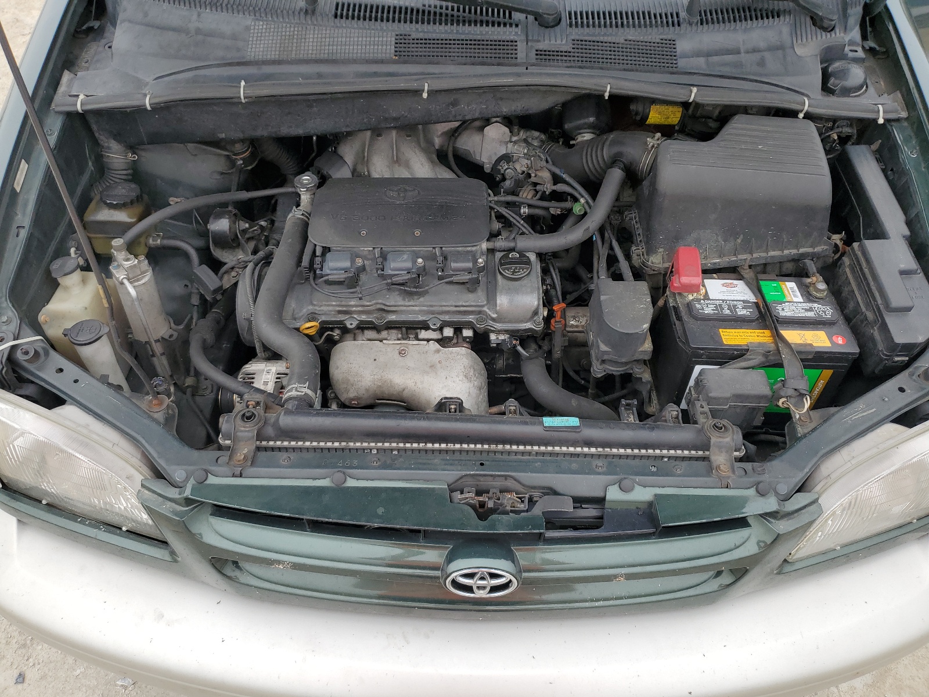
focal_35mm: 26
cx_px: 464
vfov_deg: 53.1
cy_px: 348
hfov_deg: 67.3
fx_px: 698
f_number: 1.5
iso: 50
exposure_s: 1/714
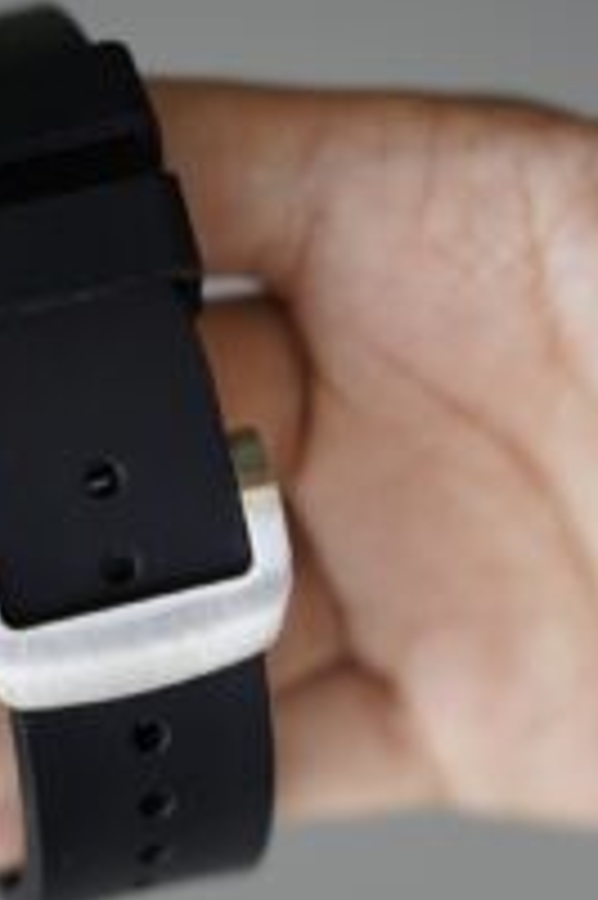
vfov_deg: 13.7
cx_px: 63
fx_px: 3744
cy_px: 511
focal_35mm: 150
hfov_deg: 9.1
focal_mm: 75
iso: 200
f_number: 4
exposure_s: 1/80
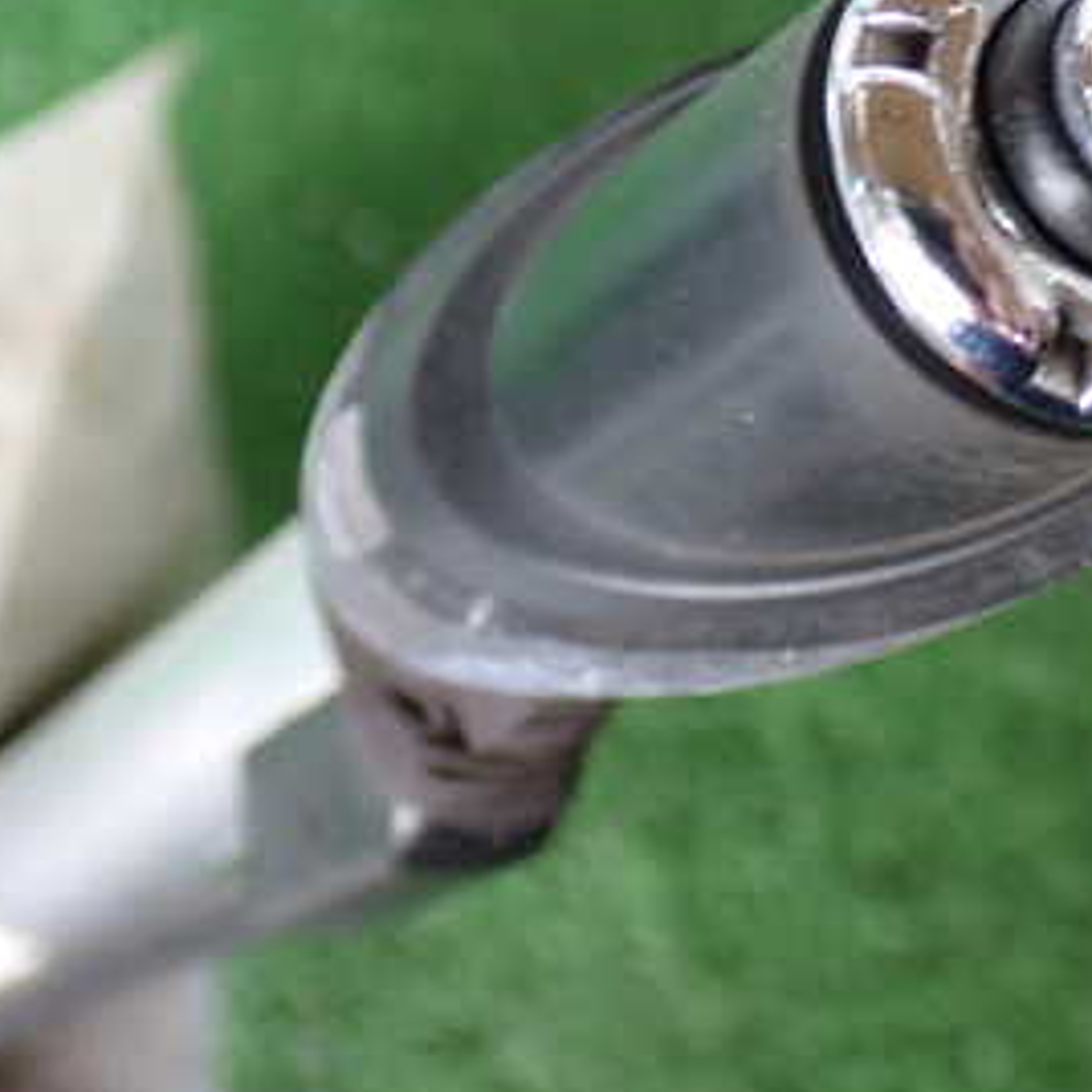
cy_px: 277
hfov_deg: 21.0
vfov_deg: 21.2
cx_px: 933
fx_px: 2891
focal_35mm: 81
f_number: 2.8
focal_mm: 7.31
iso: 200
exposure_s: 1/40
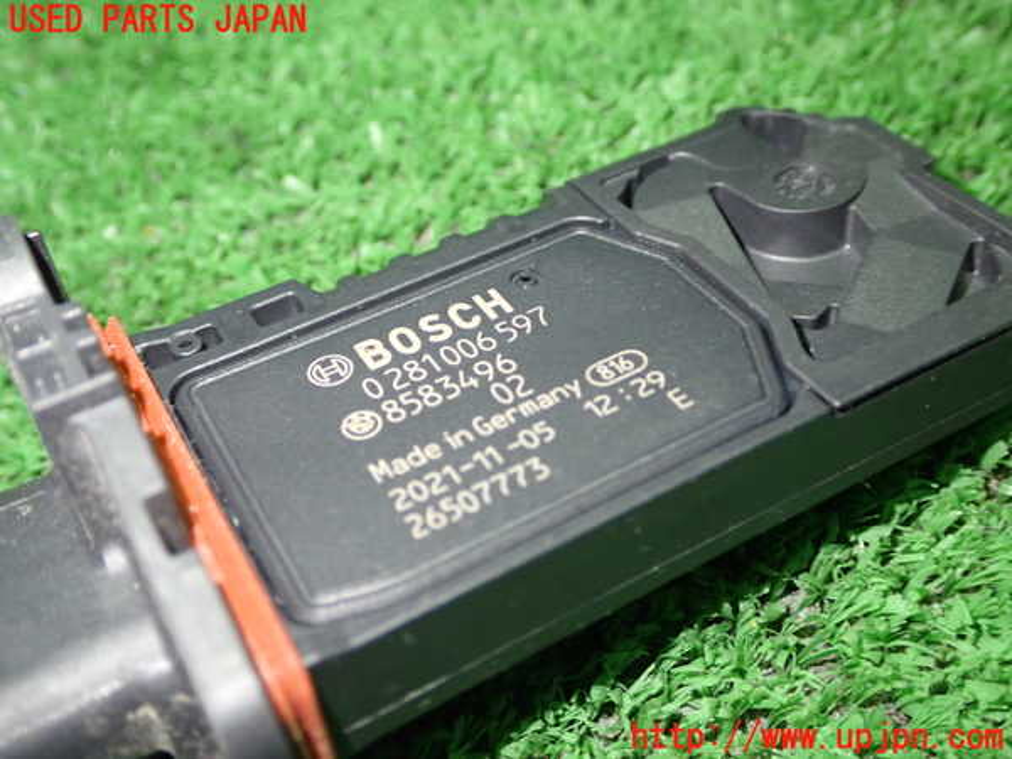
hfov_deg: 45.8
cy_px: 380
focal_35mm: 41
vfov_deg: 35.1
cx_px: 506
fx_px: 1199
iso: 500
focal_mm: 7.31
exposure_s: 1/40
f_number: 2.8
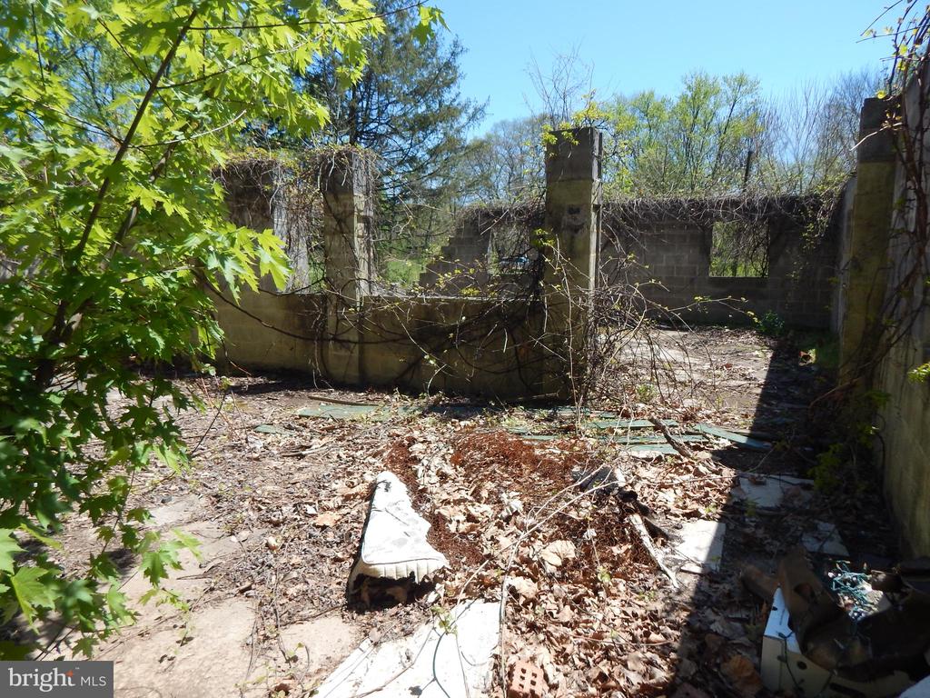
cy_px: 349
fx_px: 591
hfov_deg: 76.4
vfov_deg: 61.1
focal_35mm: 22
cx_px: 465
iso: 125
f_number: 3
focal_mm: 4
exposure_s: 1/1250
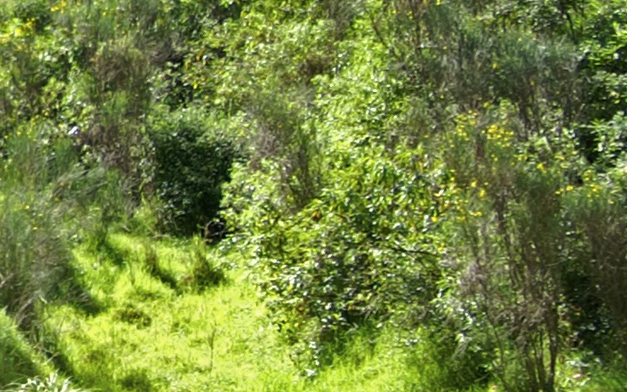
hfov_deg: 11.9
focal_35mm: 162
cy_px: 12
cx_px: -515
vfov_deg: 8.1
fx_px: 2769
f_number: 4.5
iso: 100
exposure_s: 1/320
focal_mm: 26
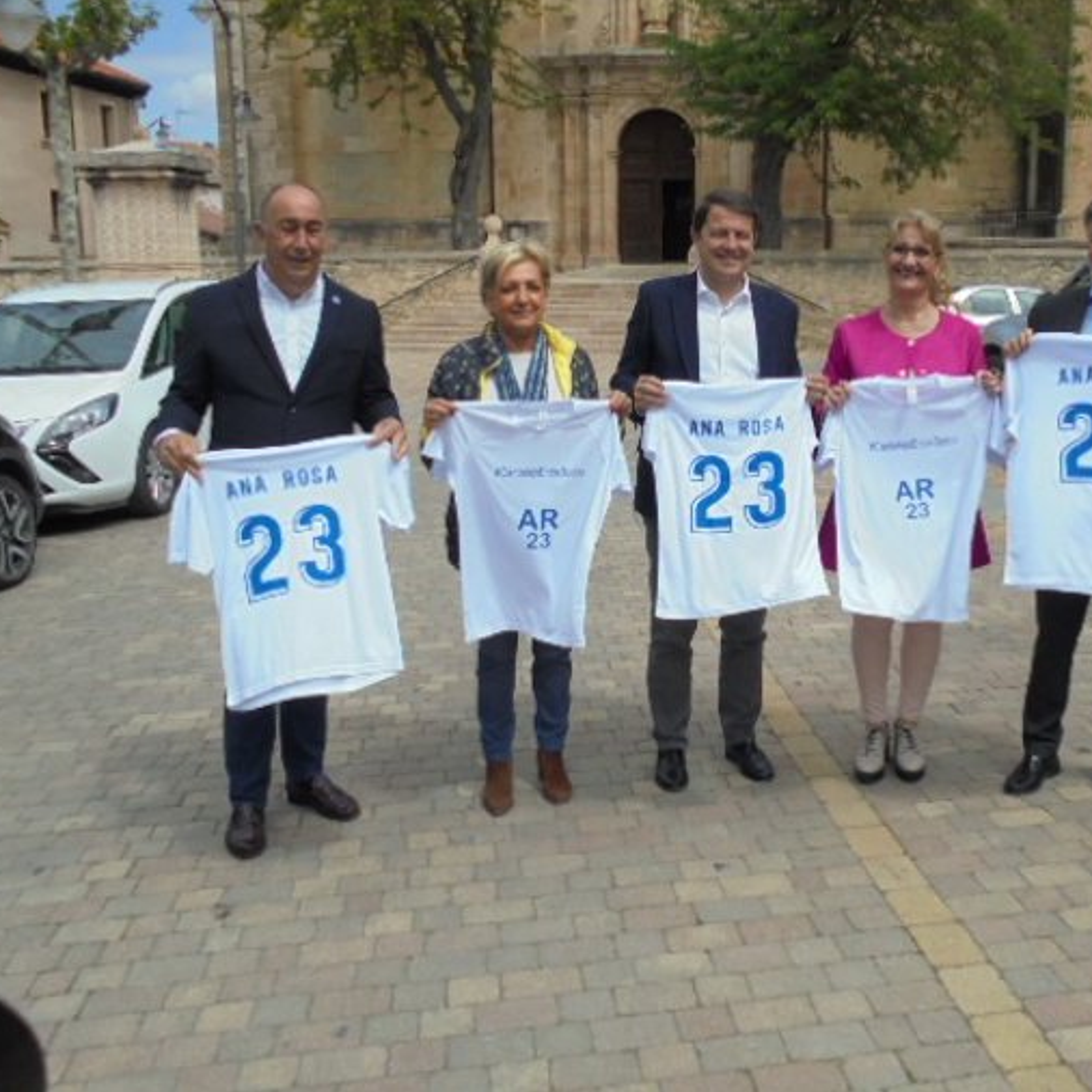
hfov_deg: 46.7
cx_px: 695
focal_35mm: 35
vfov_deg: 47.2
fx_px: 1249
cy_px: 537
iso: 100
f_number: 11.8
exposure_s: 1/125
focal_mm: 5.3
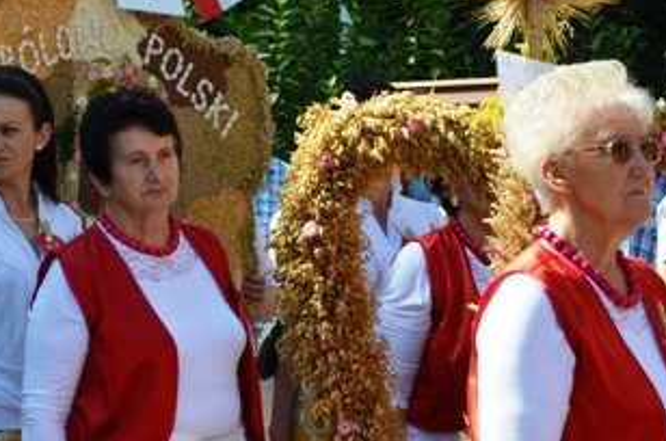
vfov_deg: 9.8
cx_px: 298
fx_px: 2585
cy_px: 210
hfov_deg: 14.7
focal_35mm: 140
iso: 160
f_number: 8
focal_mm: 45
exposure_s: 1/250
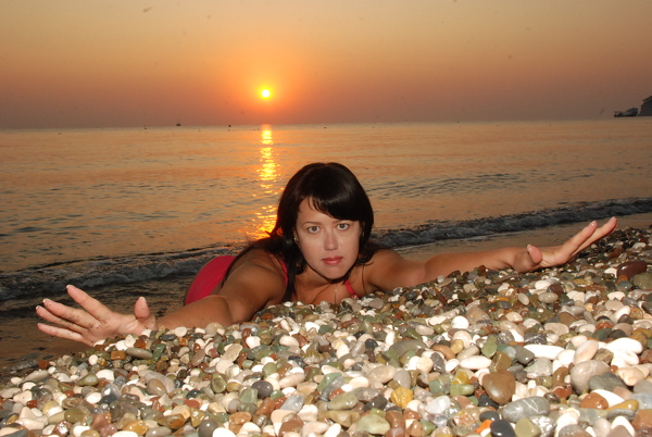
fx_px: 707
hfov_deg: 49.5
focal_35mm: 39
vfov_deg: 34.3
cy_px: 218
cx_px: 326
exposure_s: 1/160
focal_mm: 26
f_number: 18
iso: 800
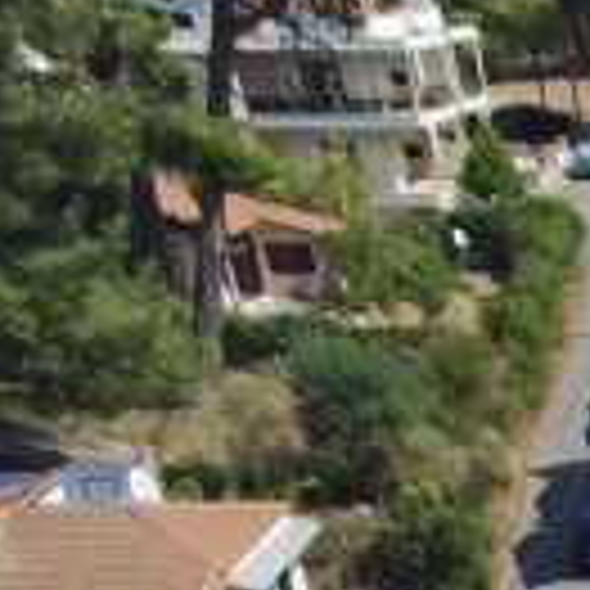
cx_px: 1500
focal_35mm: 119
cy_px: 1293
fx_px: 2295
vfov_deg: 12.4
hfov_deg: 11.5
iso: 133
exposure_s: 1/1919
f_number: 2.5
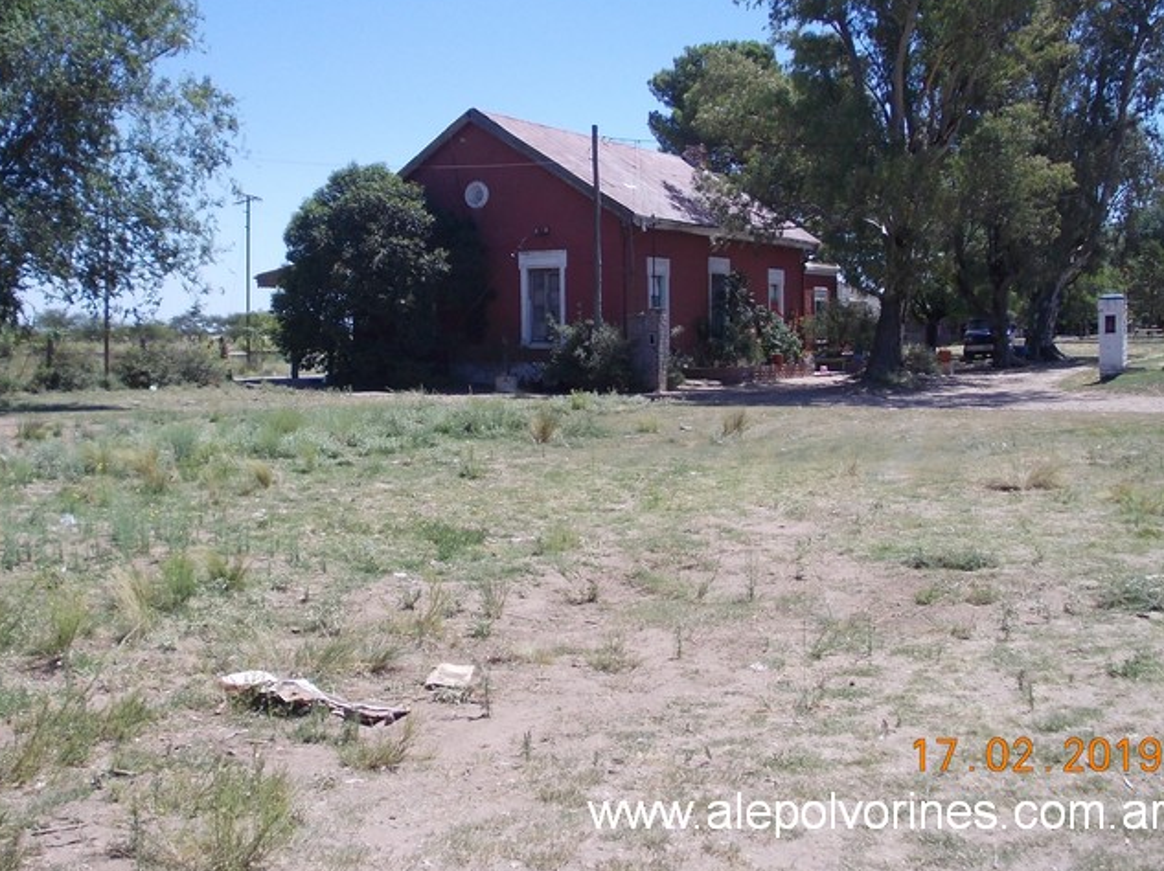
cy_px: 353
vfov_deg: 31.4
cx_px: 530
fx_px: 1546
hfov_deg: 41.2
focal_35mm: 46
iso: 80
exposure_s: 1/250
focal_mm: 5.3
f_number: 6.2
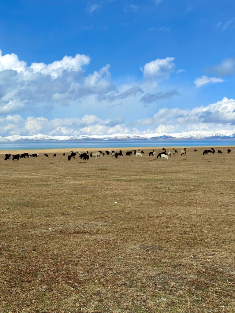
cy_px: 156
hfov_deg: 30.3
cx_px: 118
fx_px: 434
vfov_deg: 39.7
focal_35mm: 48
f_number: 1.78
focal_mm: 6.86
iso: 64
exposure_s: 1/7092
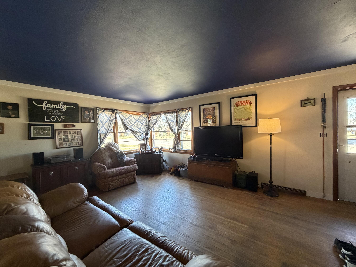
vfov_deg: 85.7
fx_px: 144
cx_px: 178
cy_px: 134
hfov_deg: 102.1
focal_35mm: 14
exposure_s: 1/60
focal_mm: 2.22
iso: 320
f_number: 2.2
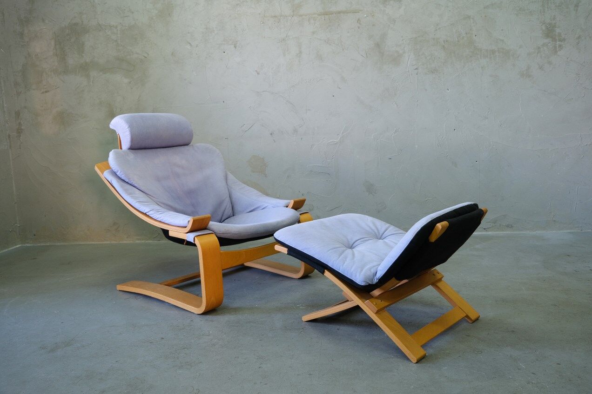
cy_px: 197
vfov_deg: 45.0
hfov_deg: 63.7
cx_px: 296
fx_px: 477
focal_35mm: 29
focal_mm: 19.2
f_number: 4
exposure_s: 1/27
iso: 800
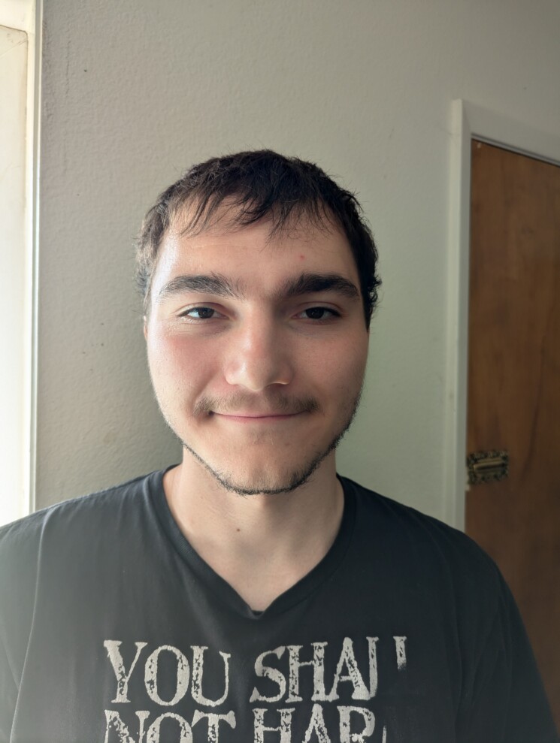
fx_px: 516
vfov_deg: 71.5
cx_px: 280
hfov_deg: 56.9
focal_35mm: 24
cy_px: 372
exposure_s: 1/33.3
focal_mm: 6.81
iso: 32
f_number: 1.85
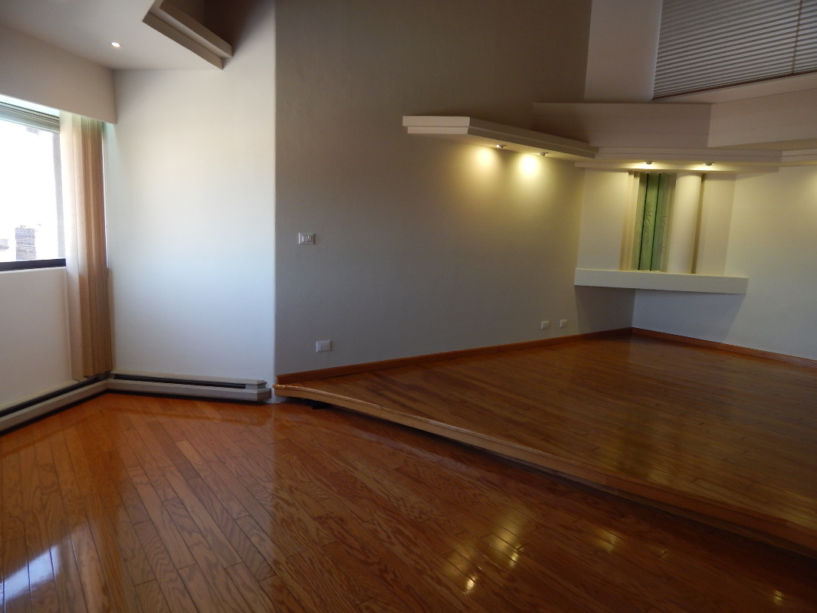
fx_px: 543
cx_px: 408
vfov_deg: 58.9
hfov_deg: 73.9
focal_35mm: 23
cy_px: 306
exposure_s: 1/30
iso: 125
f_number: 3
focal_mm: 4
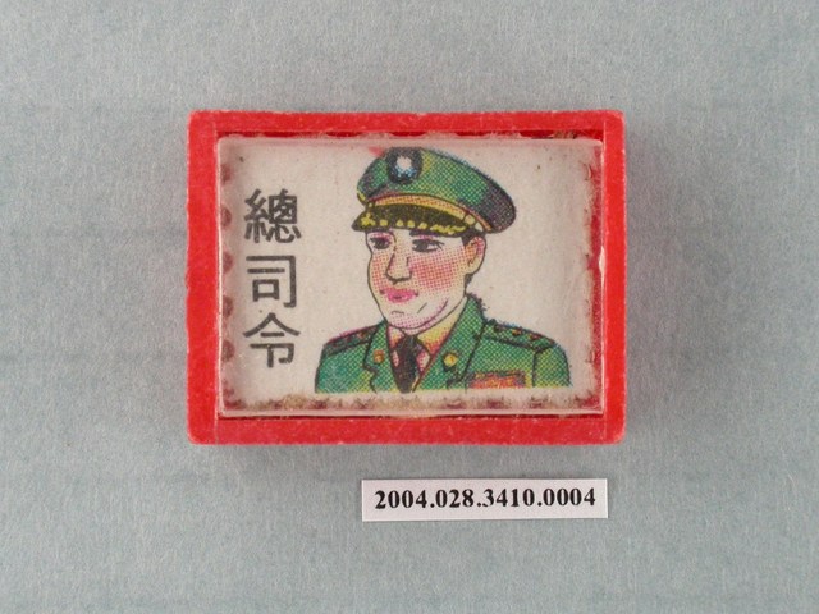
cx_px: 410
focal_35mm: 144
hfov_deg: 13.7
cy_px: 307
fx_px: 3407
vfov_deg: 10.3
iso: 200
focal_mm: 29.9
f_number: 6.2
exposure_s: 1/30
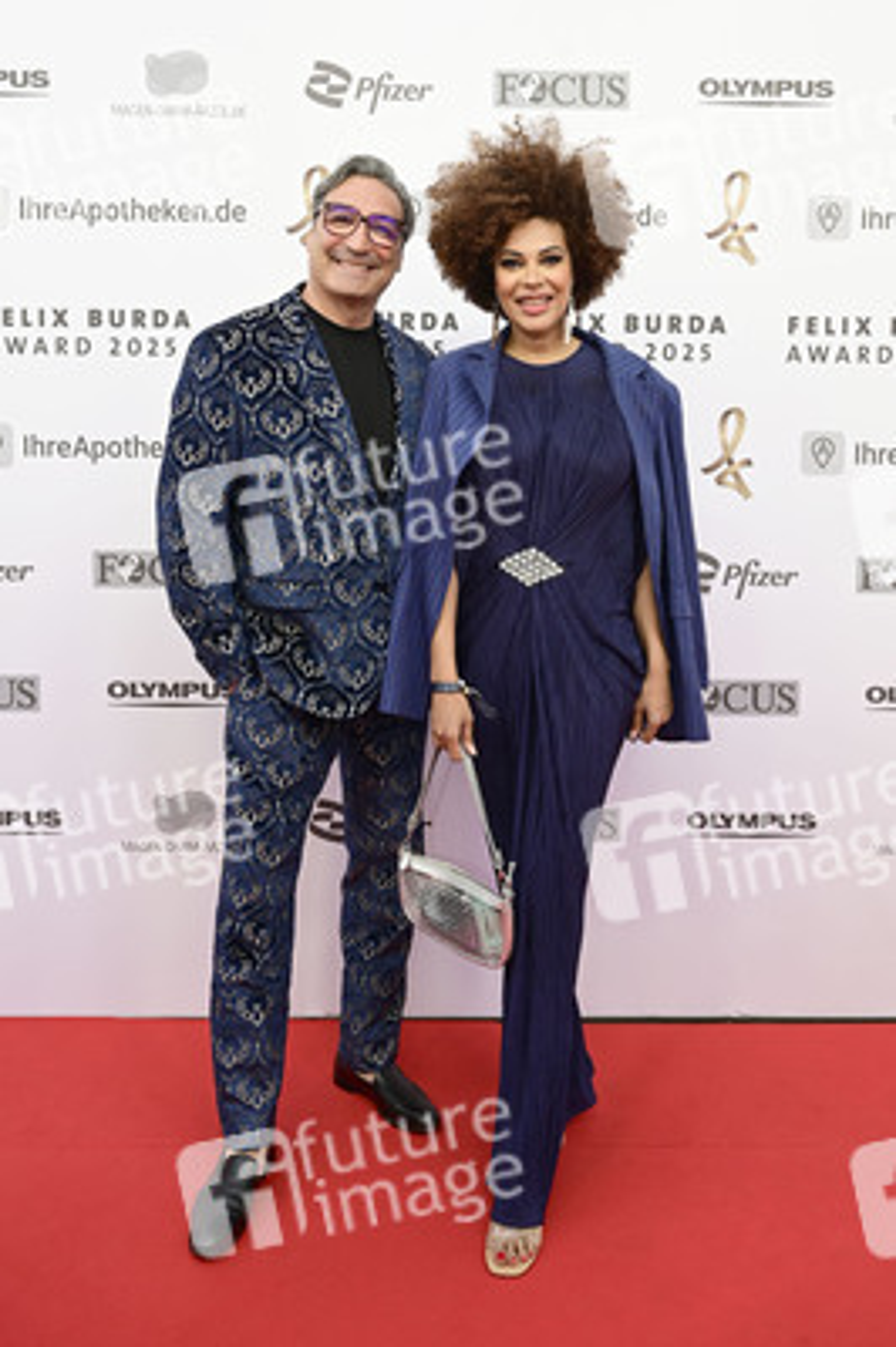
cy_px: 674
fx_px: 897
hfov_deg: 53.1
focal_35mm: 24
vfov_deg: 73.8
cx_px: 448
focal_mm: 24
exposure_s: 1/200
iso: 250
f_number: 6.3
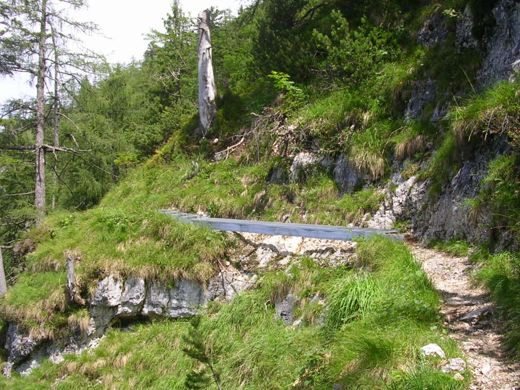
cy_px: 203
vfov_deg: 33.6
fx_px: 646
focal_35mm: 43
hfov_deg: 43.8
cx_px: 283
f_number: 5.6
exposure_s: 1/168
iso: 50
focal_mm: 5.8
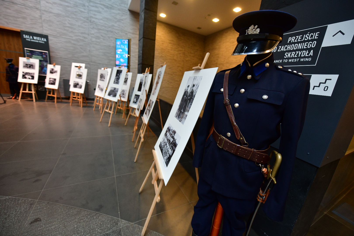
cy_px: 118
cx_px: 177
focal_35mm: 14
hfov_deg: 104.3
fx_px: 138
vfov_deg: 81.2
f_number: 2.8
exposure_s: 1/100
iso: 1100
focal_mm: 14
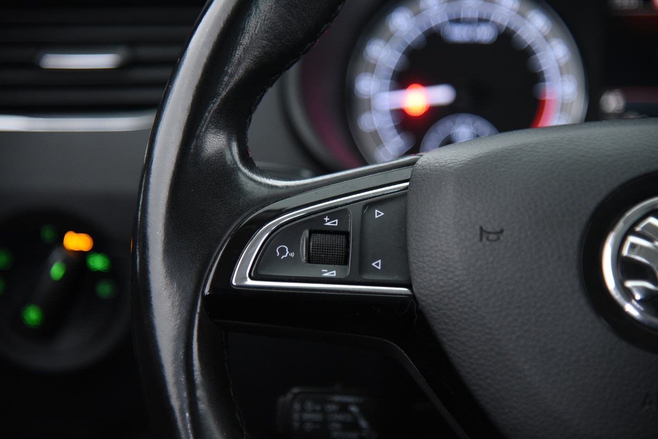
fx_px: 2048
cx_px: 329
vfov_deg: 12.2
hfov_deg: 18.3
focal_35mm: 112
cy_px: 220
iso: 4000
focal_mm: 112
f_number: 4
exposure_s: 1/20
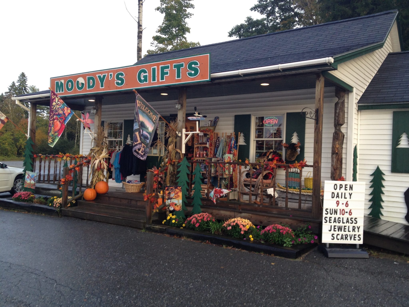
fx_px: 414
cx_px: 204
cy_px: 154
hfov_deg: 52.6
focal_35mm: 35
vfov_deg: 40.7
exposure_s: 1/60
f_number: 2.4
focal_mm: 4.28
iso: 80
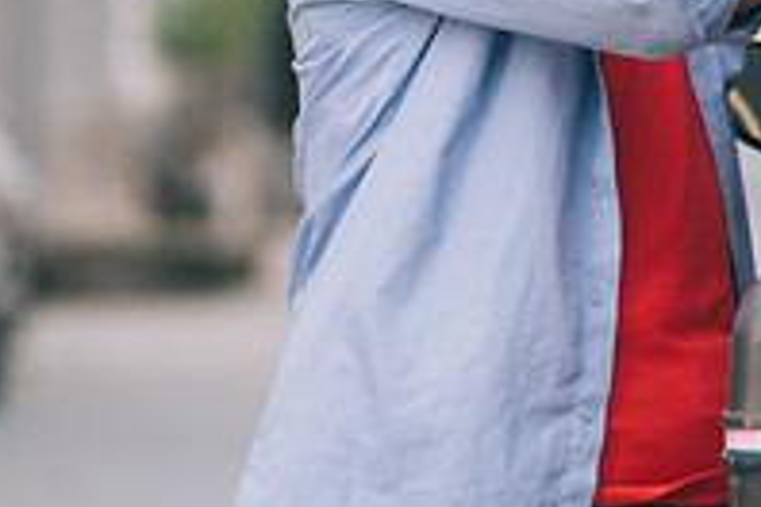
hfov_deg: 3.2
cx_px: 776
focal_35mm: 634
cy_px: -6
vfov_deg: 2.2
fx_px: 13401
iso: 100
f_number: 4
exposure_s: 1/160
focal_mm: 196
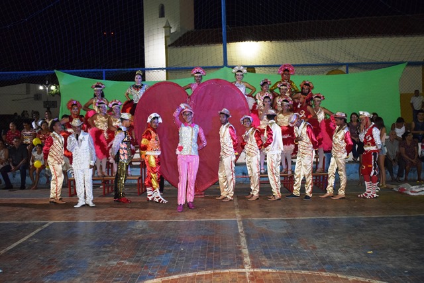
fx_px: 477
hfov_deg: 47.9
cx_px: 212
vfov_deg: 33.0
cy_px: 142
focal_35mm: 40
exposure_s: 1/60
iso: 3200
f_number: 4
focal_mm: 27
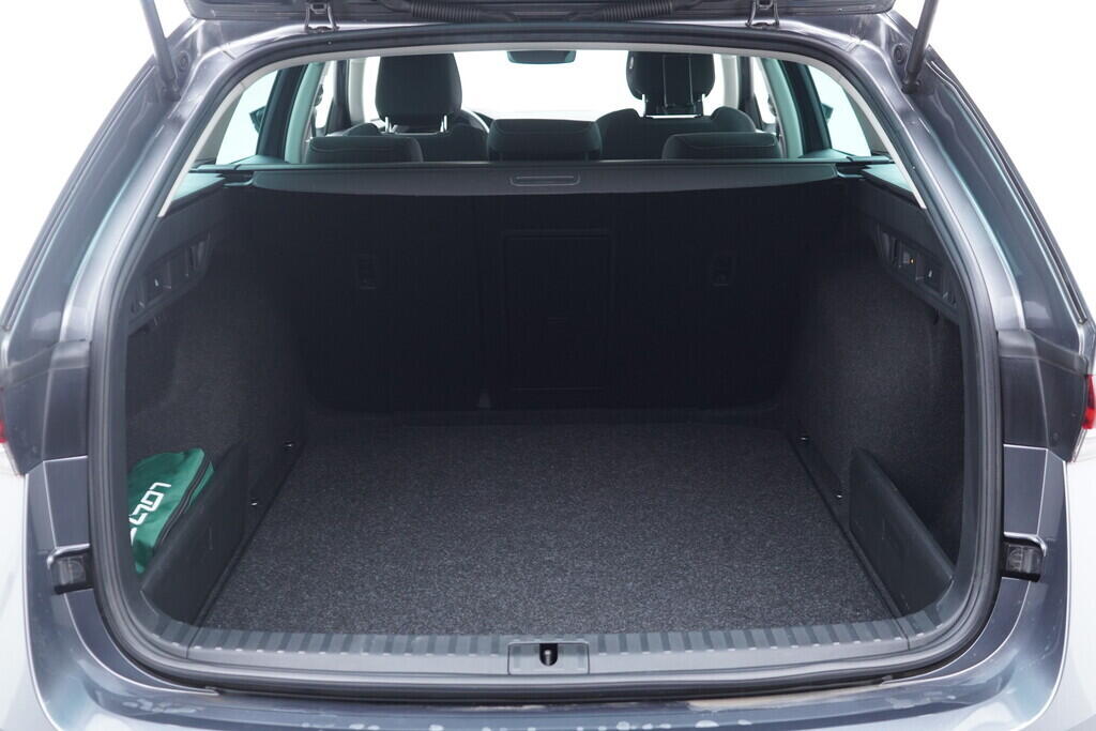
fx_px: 1096
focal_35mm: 36
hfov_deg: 53.1
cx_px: 548
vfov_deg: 36.9
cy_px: 366
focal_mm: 24
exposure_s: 1/40
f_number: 2.8
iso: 500
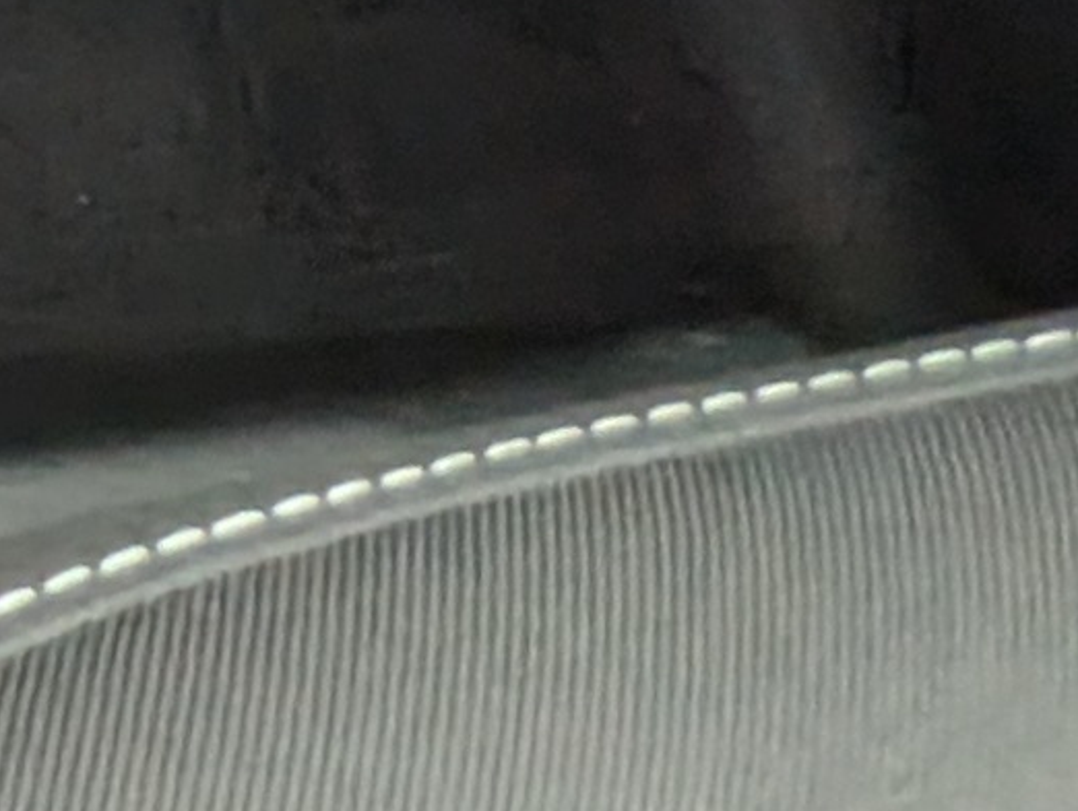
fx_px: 3898
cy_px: -124
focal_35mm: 125
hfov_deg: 9.4
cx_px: -2697
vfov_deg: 11.7
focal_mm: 2.35
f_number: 2.2
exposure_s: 1/23.8
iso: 459
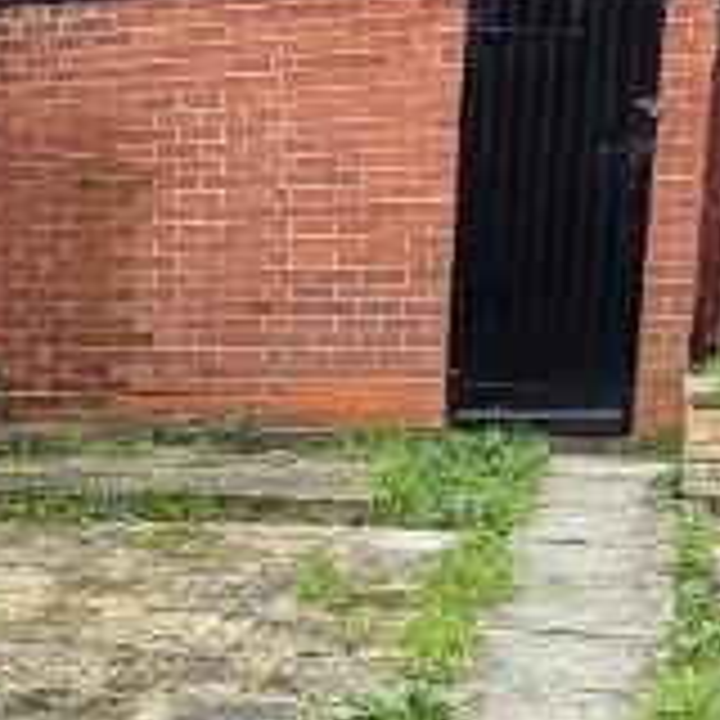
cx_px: -63
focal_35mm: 79
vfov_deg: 21.0
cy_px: 765
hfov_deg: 20.9
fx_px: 1859
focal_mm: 2.22
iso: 40
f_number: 2.2
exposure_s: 1/216
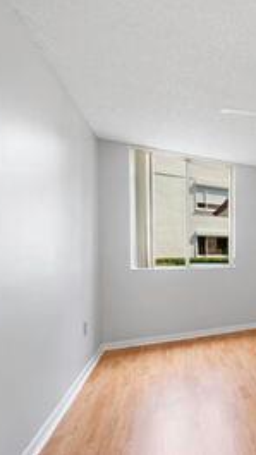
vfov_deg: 89.6
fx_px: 229
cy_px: 228
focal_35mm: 19
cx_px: 318
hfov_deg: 39.1
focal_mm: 12
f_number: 14
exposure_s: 1/8
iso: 400
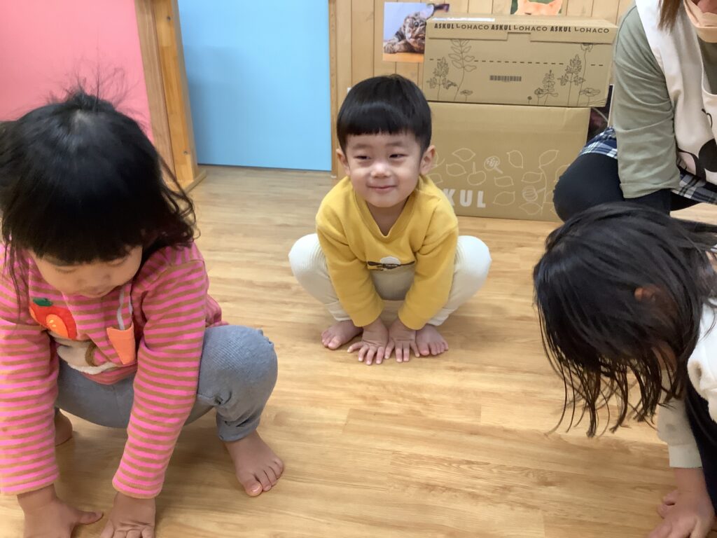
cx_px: 358
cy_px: 269
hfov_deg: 58.4
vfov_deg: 45.4
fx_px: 642
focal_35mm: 31
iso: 160
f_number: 2.4
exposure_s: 1/60
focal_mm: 3.3
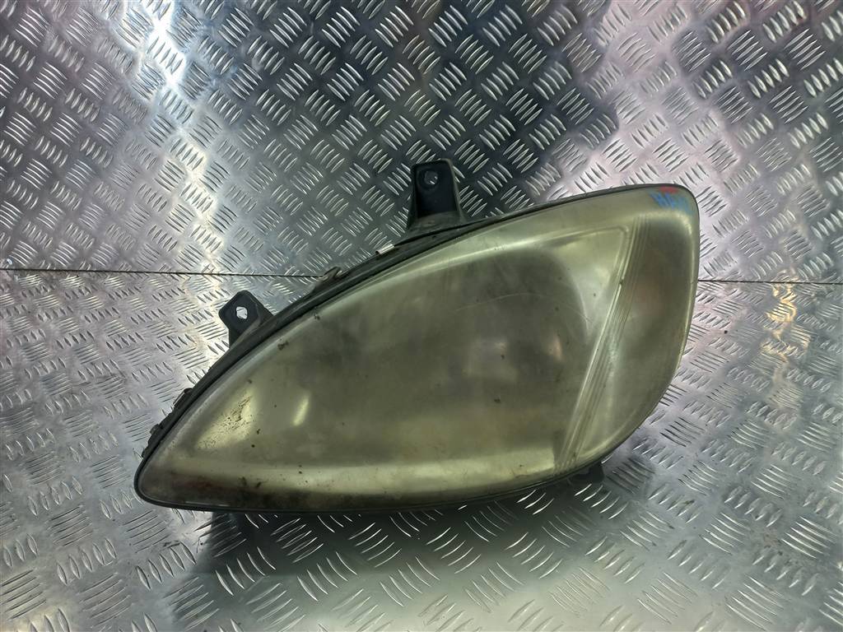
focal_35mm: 25
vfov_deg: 54.9
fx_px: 609
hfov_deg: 69.4
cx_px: 422
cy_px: 316
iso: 40
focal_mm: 4.6
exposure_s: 1/50
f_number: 1.8
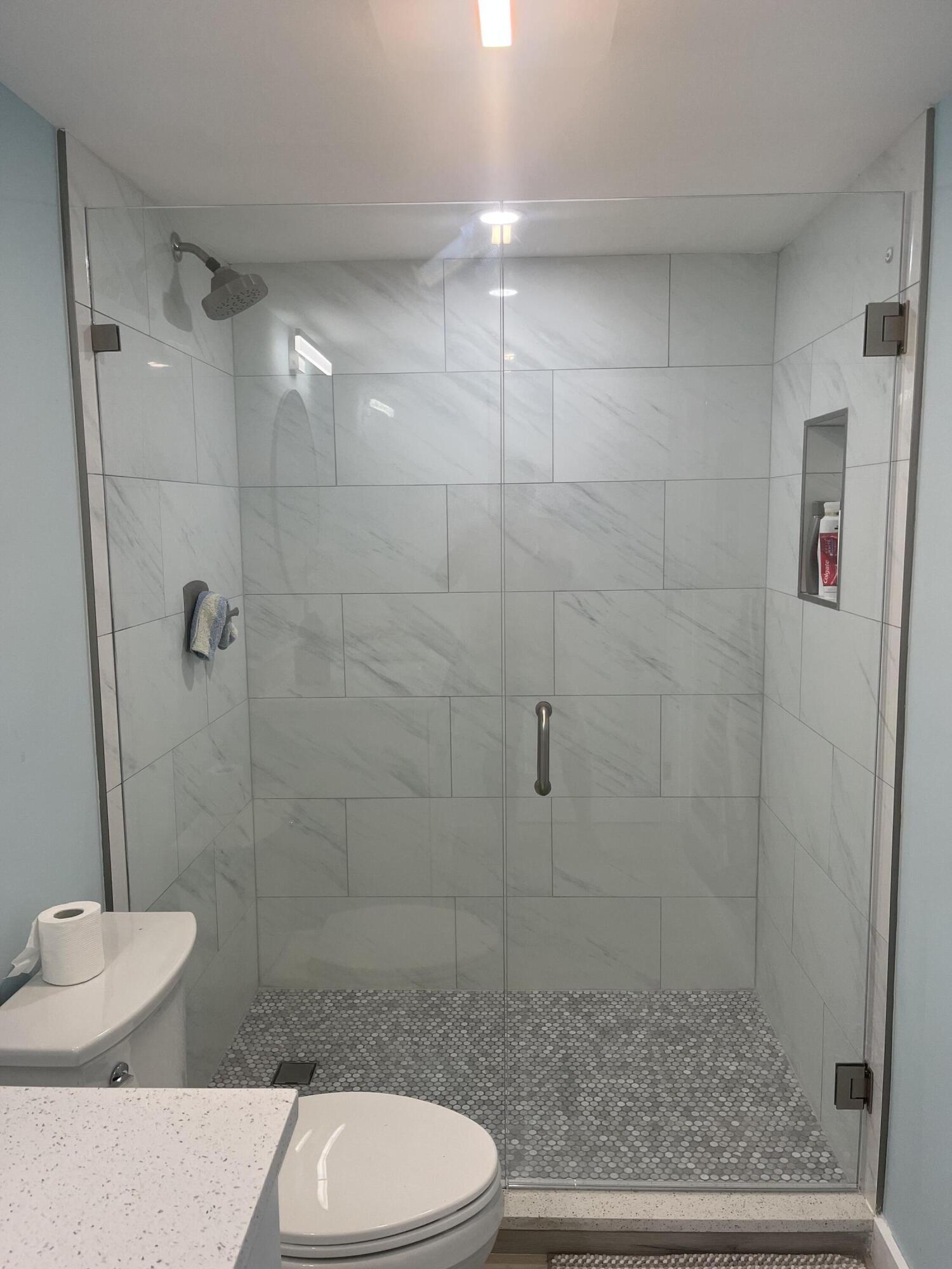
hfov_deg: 53.1
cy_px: 634
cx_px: 476
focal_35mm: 26
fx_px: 953
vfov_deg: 67.3
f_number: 1.6
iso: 80
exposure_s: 1/120
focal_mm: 5.1
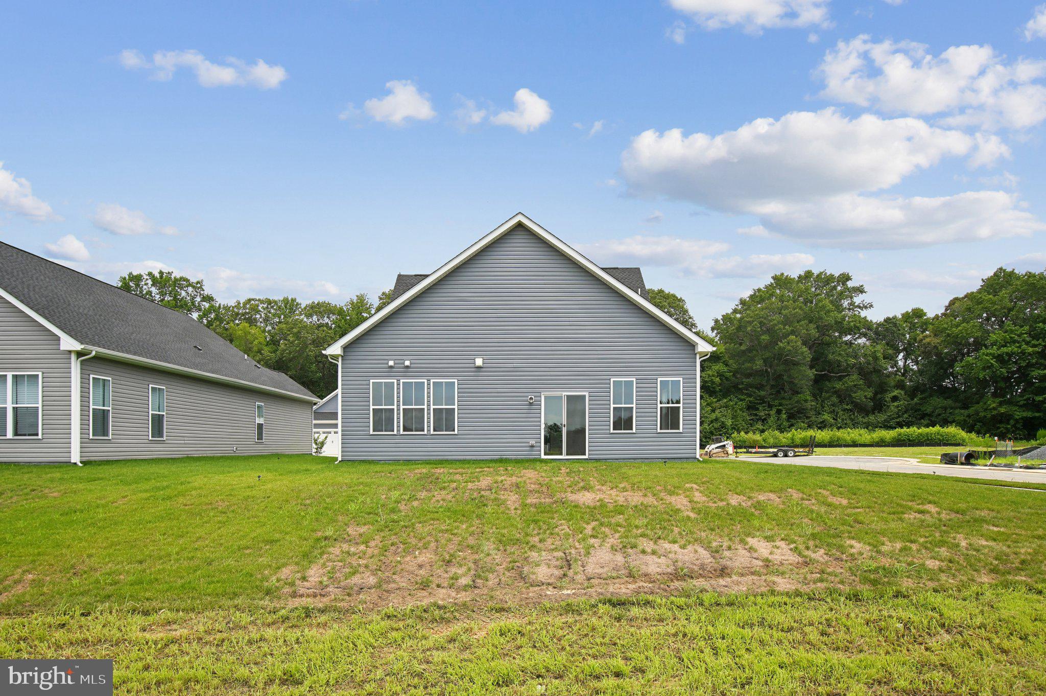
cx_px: 523
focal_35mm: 18
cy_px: 348
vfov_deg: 67.3
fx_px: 523
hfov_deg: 90.0
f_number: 6.3
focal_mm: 18
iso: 160
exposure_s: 1/800
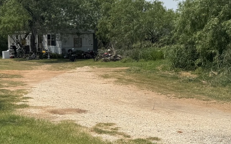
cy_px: 91
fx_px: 416
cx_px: 68
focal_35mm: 66
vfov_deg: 19.7
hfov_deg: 30.7
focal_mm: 6.76
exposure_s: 1/5814
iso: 80
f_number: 1.78
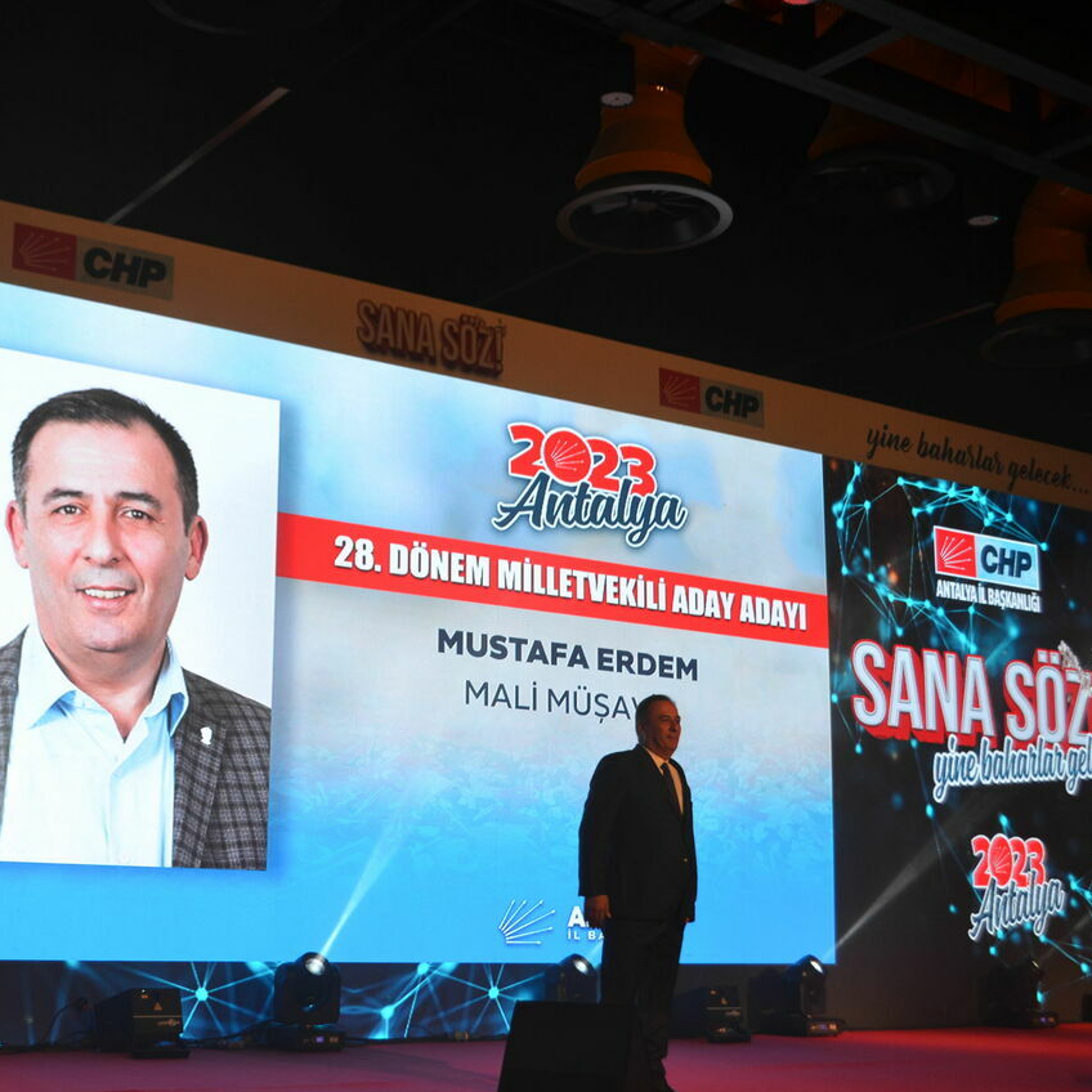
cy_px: 548
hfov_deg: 33.7
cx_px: 349
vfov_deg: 34.0
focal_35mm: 50
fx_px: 1785
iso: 400
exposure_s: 1/100
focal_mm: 26
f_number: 5
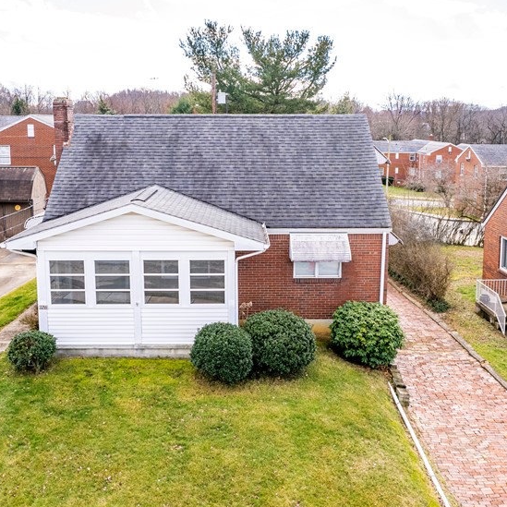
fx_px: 613
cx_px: 254
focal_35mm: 37
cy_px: 212
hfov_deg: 44.9
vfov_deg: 44.8
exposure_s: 1/640
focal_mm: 8.38
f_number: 2.8
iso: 100
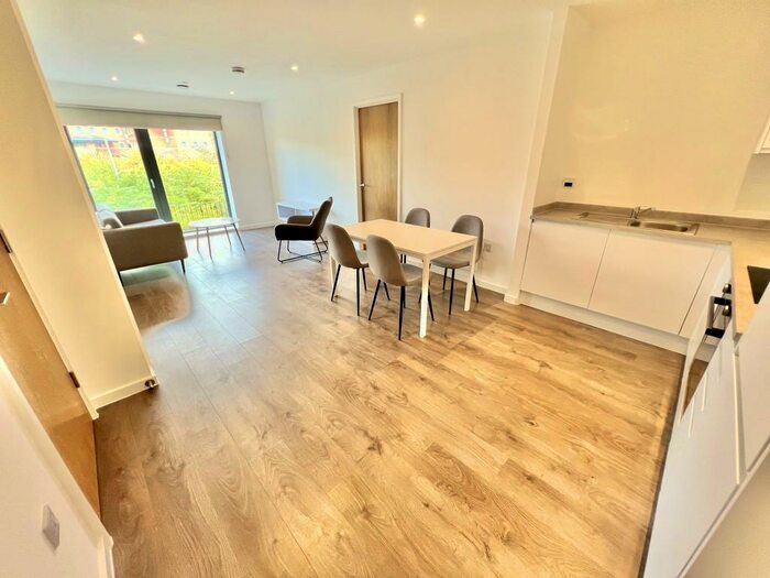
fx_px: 289
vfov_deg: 89.9
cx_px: 385
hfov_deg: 106.2
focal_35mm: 13
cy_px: 289
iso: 100
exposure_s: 1/100
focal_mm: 1.57
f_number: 1.8
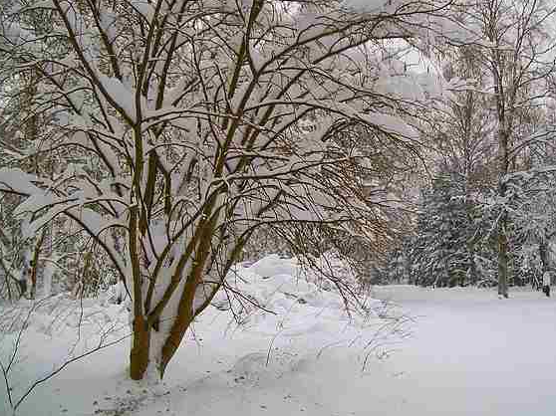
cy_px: 188
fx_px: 626
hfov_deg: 47.8
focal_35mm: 39
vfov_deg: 36.8
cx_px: 307
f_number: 2.7
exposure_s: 1/250
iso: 64
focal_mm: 6.1
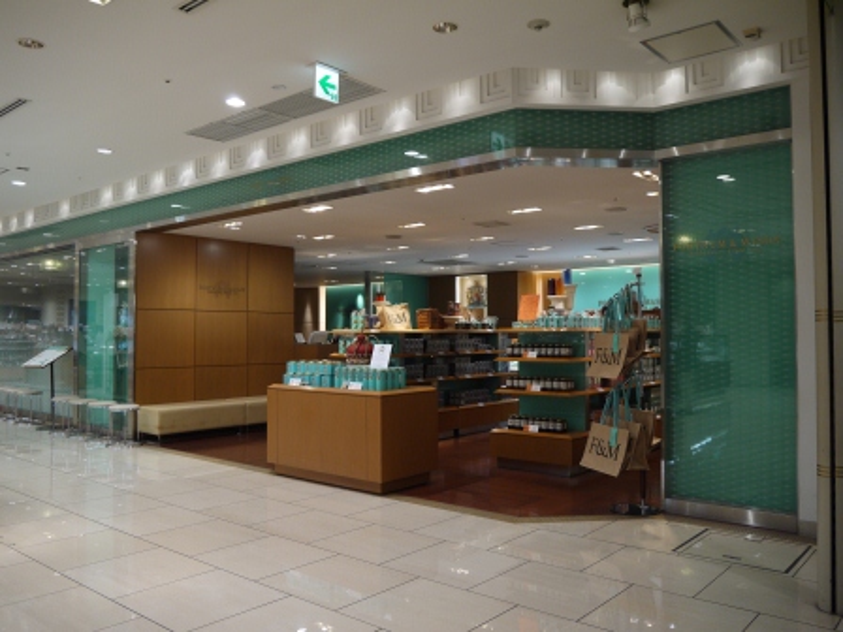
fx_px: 682
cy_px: 316
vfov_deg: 49.7
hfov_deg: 63.4
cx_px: 422
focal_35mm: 28
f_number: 3.5
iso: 200
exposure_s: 1/60
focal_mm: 14
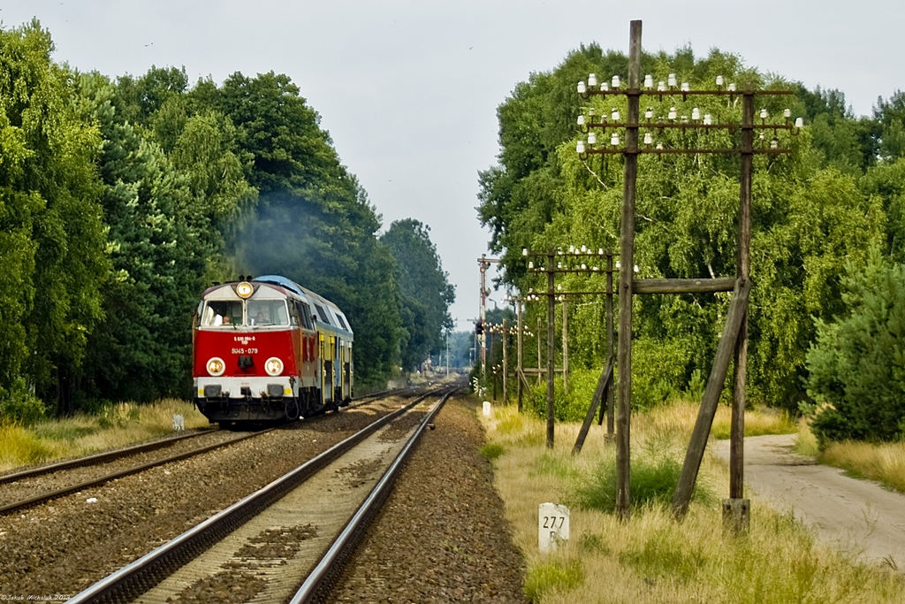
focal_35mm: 135
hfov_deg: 15.2
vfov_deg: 10.2
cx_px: 452
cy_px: 302
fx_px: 3394
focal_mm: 90
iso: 100
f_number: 5.6
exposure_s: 1/200
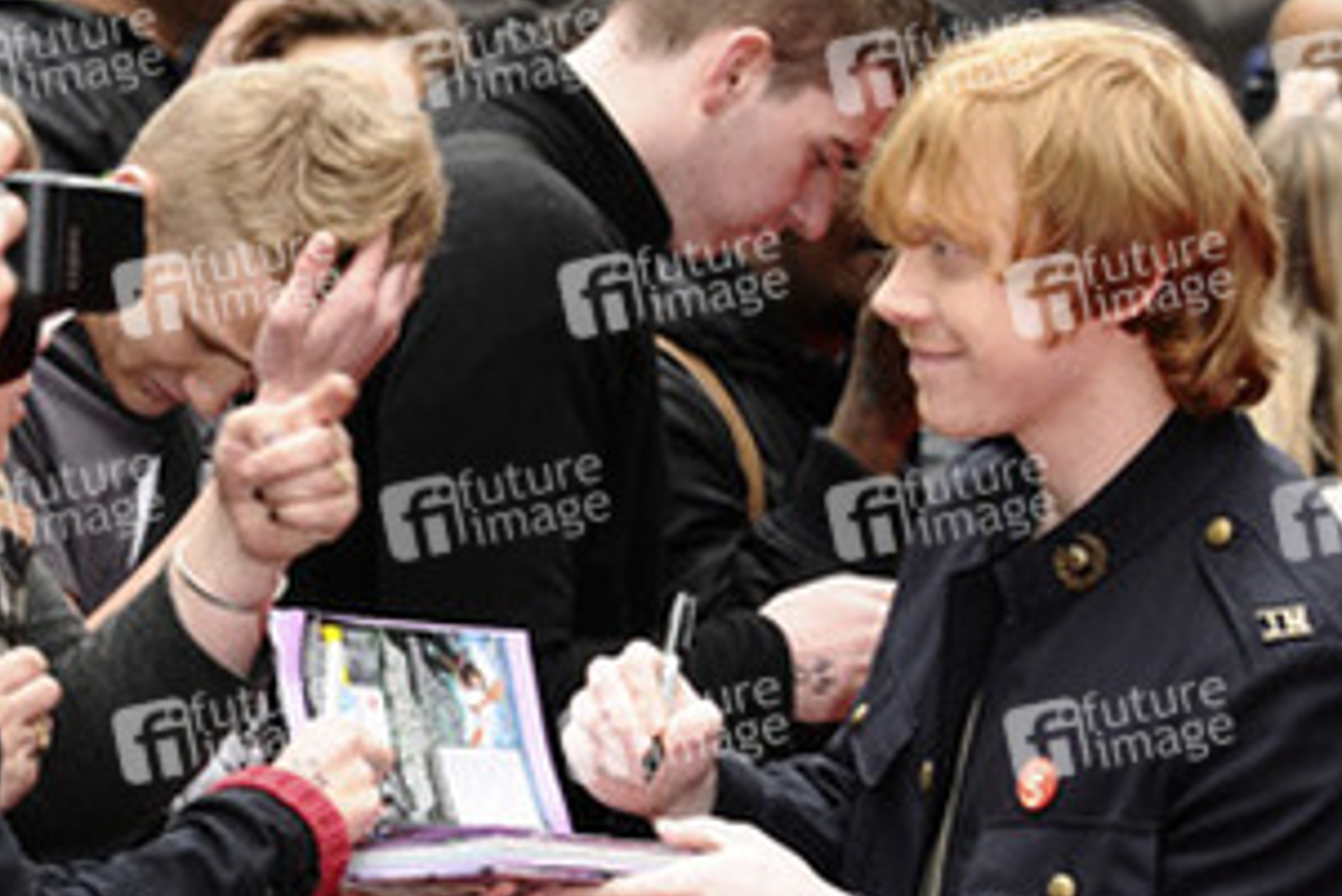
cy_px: 620
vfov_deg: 6.1
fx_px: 8354
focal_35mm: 224
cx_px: 553
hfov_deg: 9.2
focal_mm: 100
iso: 320
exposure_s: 1/250
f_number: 5.6
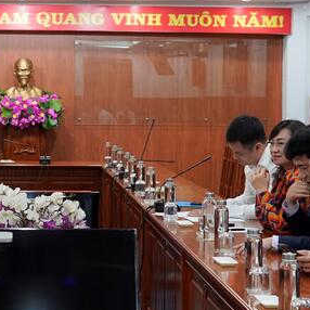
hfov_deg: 15.0
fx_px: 1155
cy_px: 128
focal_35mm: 114
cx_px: 4
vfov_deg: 15.3
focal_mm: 32
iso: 2000
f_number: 4
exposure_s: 1/160
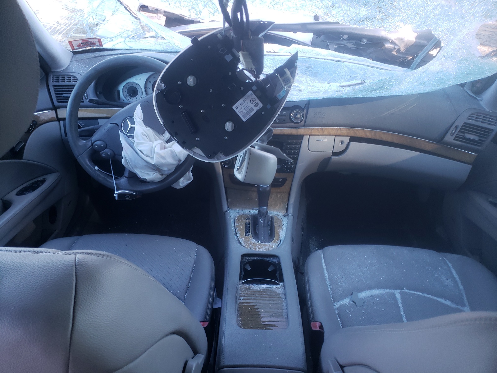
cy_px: 186
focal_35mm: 26
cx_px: 248
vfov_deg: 53.1
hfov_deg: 67.3
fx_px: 373
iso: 61
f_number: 1.5
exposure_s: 1/120
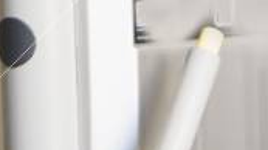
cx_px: 508
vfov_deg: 2.2
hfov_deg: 3.9
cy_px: 370
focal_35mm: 551
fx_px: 3913
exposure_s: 1/13
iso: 160
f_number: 6.3
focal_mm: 70
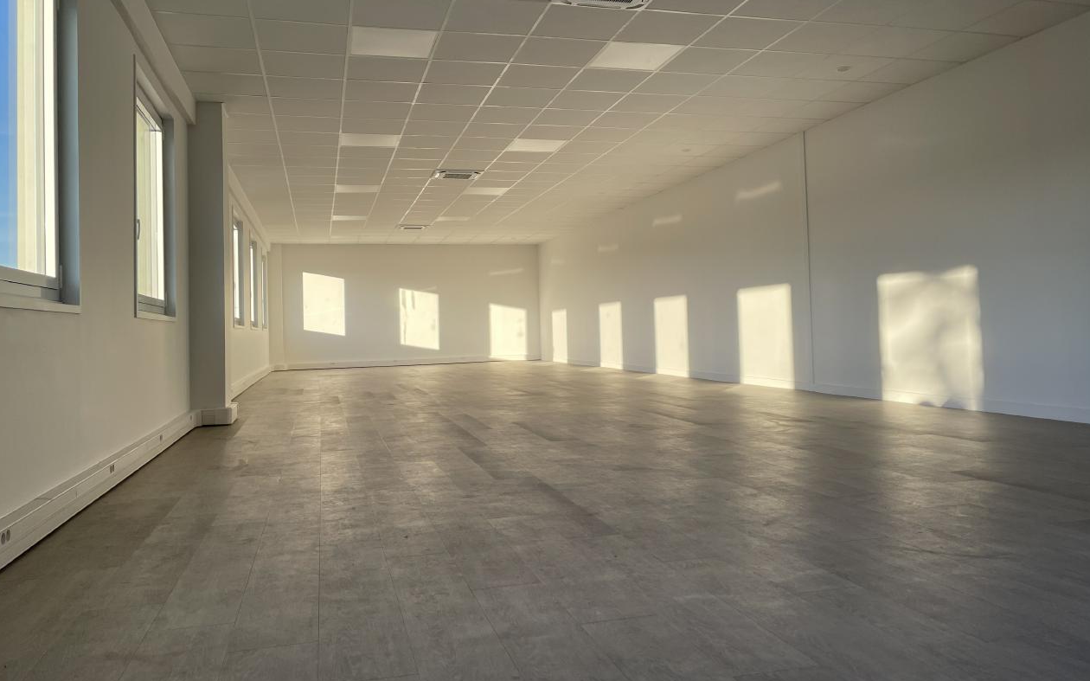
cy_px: 312
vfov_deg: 44.5
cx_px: 546
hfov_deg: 66.5
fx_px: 832
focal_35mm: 28
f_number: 1.6
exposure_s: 1/344
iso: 32
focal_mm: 4.2
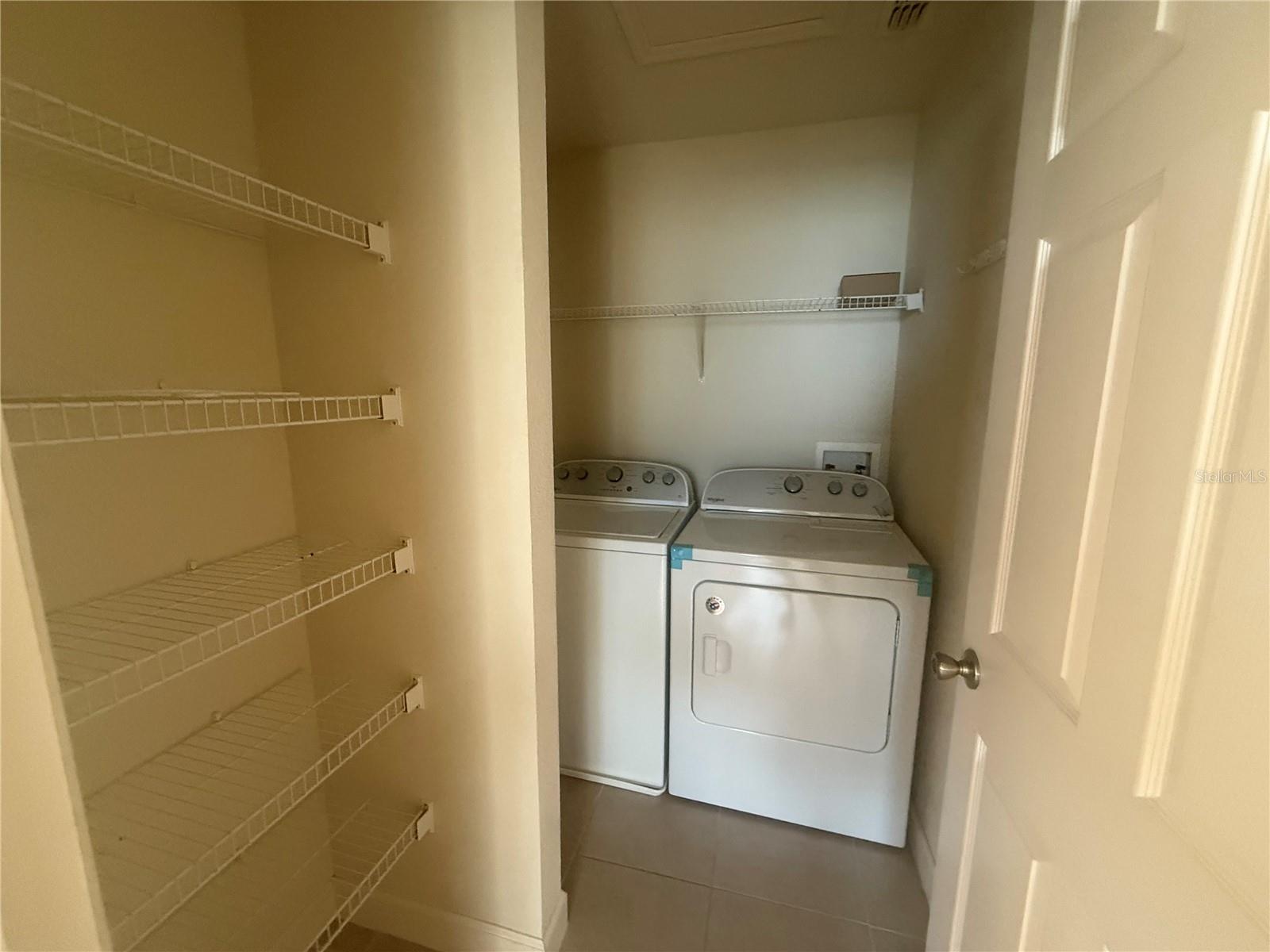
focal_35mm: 14
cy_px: 476
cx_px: 635
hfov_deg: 102.1
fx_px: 514
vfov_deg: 85.7
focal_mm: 2.22
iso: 640
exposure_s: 1/60
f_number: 2.2
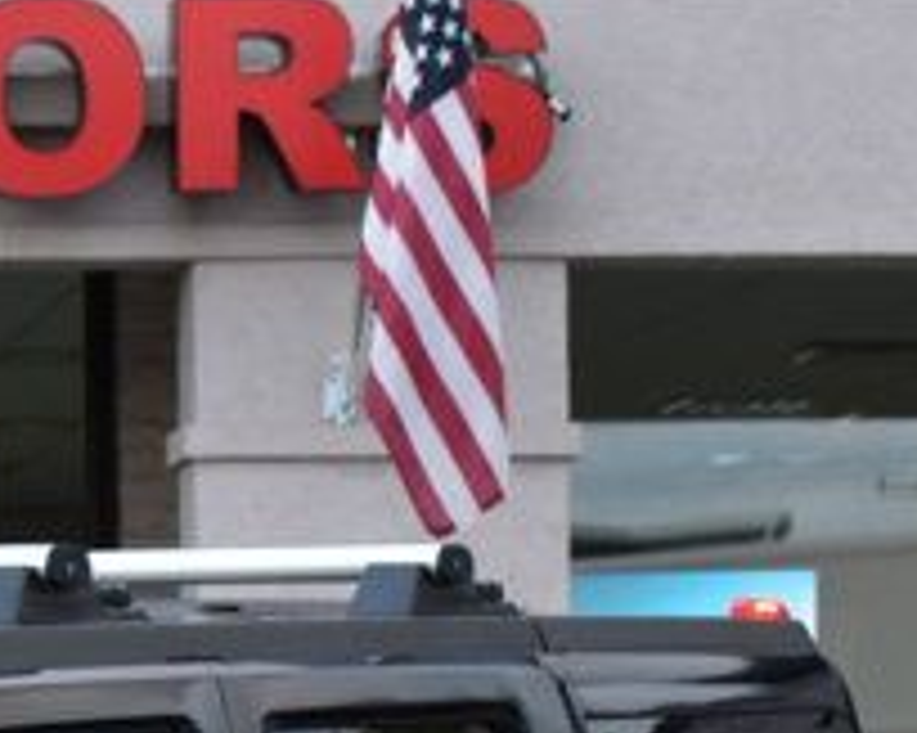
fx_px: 5950
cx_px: -553
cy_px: 940
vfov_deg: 7.0
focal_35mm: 219
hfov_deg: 8.6
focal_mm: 31
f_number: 7.1
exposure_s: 1/25
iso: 400
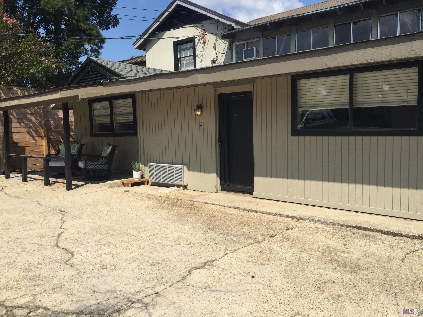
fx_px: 354
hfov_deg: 61.7
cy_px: 158
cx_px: 212
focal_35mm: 29
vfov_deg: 48.2
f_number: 2.2
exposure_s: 1/2198
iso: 32
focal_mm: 4.15
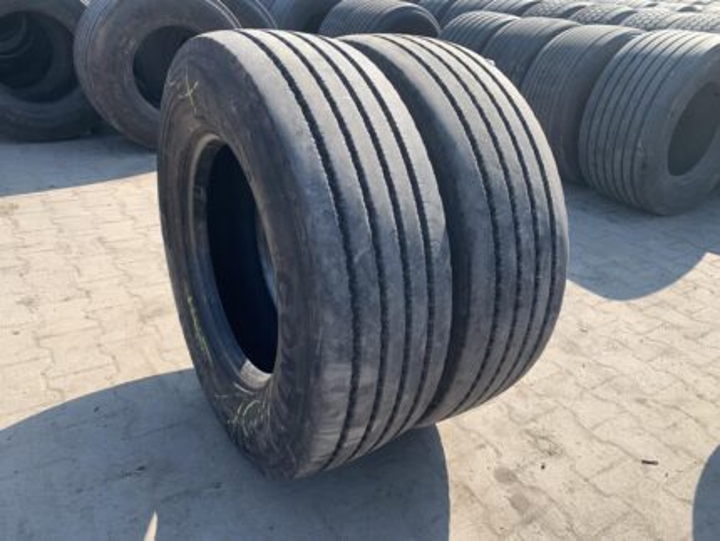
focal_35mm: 26
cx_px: 360
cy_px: 270
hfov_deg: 67.3
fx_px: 541
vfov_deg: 53.1
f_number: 1.8
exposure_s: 1/829
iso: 25
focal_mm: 4.25
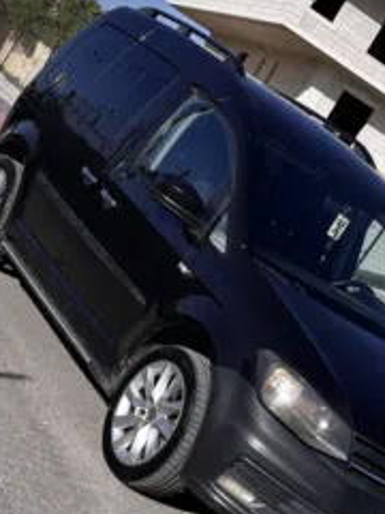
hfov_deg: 18.4
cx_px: 244
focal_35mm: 80
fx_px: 1186
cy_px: 304
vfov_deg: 24.4
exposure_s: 1/5263
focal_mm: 6.86
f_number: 1.78
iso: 64
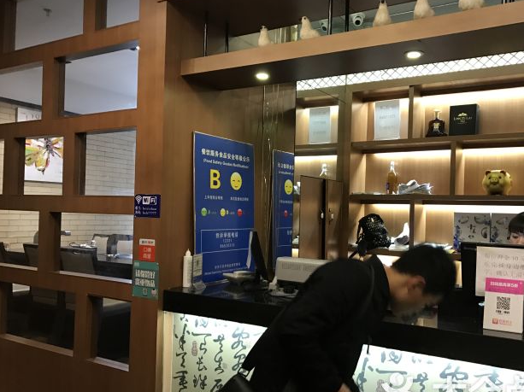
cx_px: 297
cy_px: 213
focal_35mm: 32
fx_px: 484
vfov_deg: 44.1
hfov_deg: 56.7
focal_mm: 3.99
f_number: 1.8
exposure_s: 1/17
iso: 64
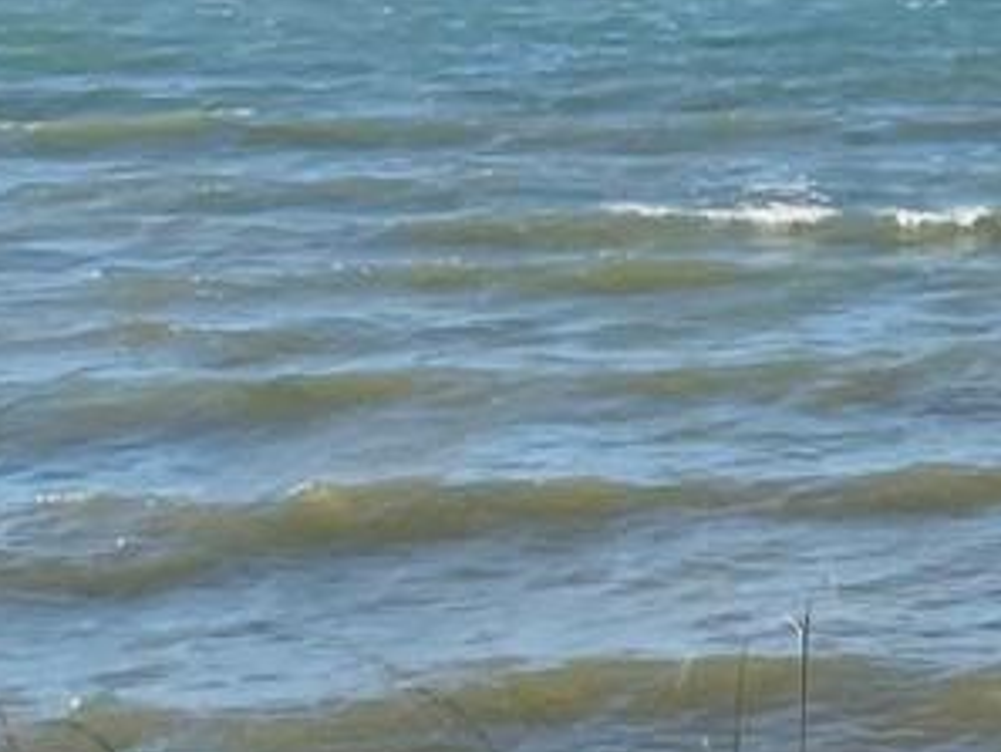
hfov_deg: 12.5
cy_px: 125
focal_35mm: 140
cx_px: 1975
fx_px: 4050
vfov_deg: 10.6
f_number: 1.6
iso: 32
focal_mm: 4.2
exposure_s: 1/4292
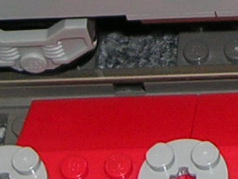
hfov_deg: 8.4
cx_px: 311
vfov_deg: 6.4
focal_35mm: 232
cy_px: -68
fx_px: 1597
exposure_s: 1/60.1
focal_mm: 5.8
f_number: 2.8
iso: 50
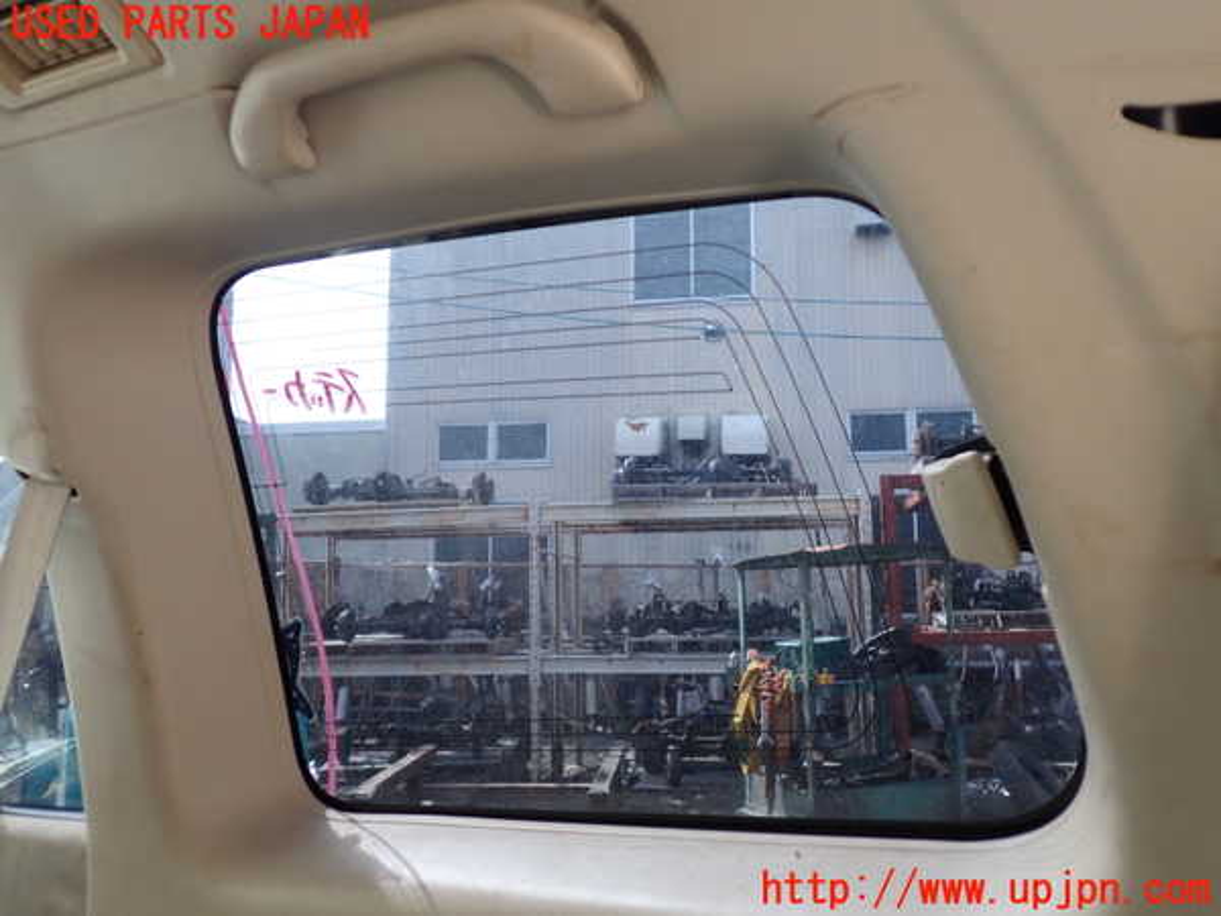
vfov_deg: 46.8
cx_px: 610
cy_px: 458
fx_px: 1058
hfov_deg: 60.0
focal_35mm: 30
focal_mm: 5.4
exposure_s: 1/50
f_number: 2.3
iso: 200
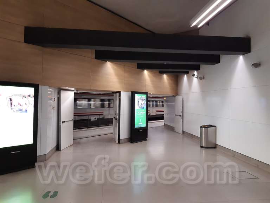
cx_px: 135
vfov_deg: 53.1
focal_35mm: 26
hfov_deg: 67.3
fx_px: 203
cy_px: 102
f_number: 1.7
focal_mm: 3.92
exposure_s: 1/25
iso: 200
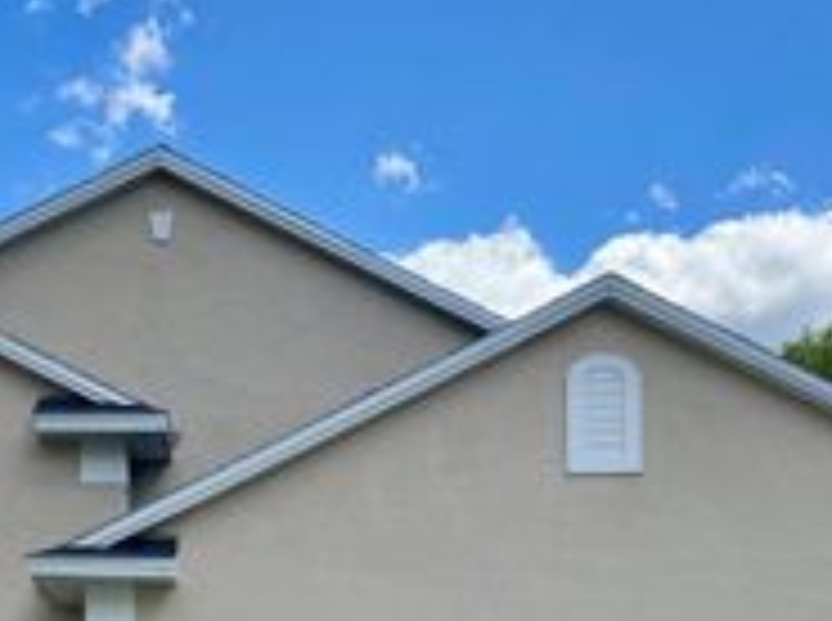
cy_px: 754
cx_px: 256
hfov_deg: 29.6
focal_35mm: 65
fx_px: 1559
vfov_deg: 20.9
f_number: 1.78
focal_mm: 6.76
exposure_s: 1/2331
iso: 80
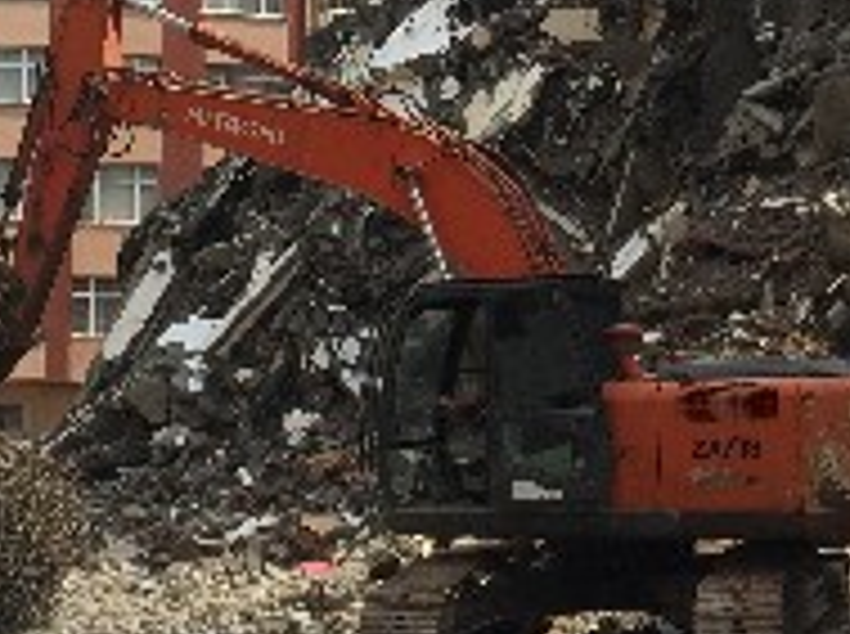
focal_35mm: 103
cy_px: -135
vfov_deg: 13.9
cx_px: 418
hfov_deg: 19.1
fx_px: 2524
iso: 32
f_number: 2.2
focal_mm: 4.15
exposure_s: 1/2639
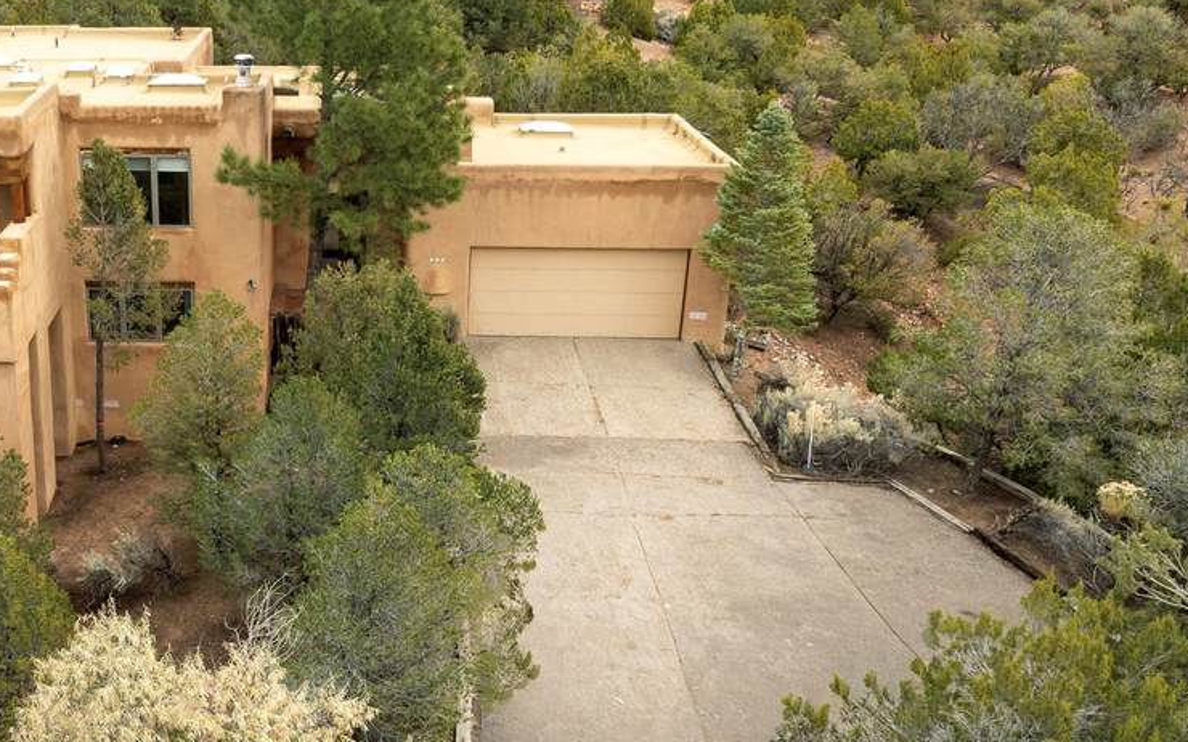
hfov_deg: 43.3
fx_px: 1424
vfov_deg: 28.4
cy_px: 625
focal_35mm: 44
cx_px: 249
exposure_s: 1/30
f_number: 6.3
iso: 100
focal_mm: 12.29
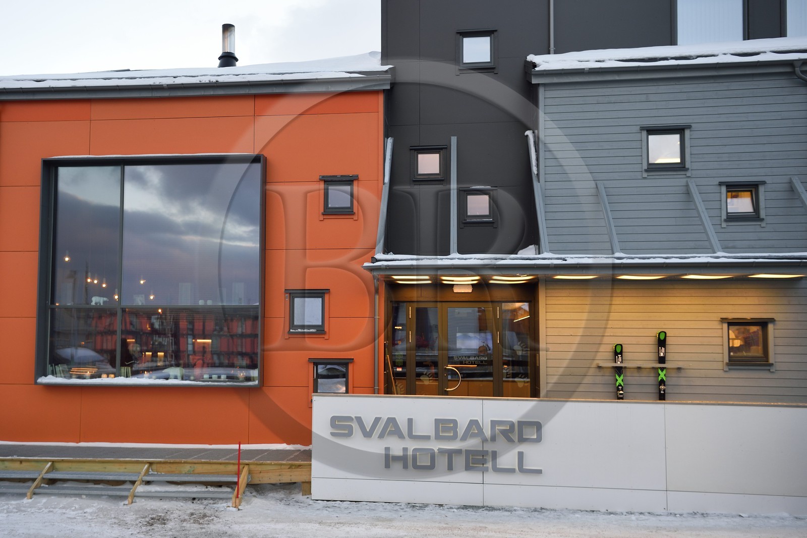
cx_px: 404
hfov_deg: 55.8
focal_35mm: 34
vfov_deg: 38.9
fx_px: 762
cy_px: 269
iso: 400
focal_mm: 34
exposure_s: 1/160
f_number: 4
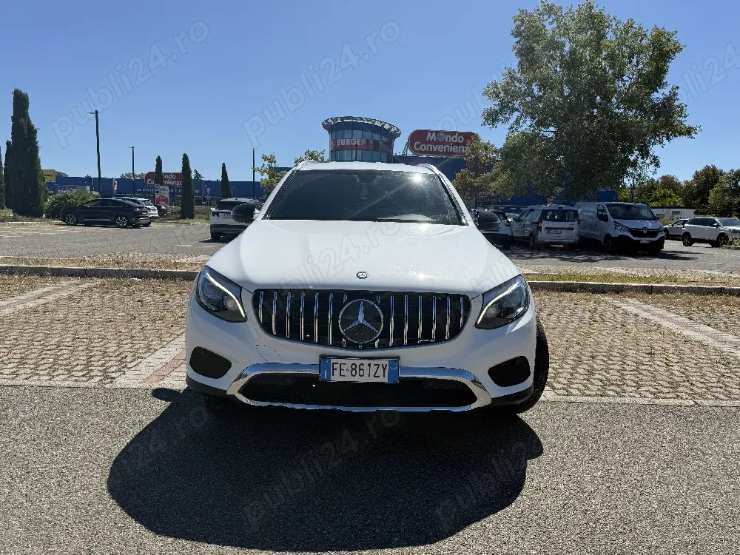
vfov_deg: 56.8
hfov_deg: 71.6
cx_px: 370
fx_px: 513
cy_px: 278
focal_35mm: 24
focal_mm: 6.76
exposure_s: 1/10000
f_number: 1.78
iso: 80
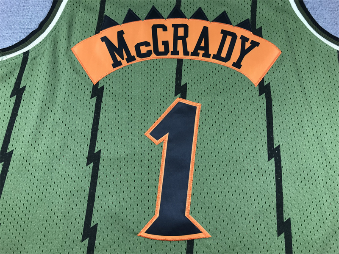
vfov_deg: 49.7
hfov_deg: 63.4
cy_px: 127
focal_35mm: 28
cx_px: 170
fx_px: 274
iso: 25
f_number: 1.8
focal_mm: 3.99
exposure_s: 1/50
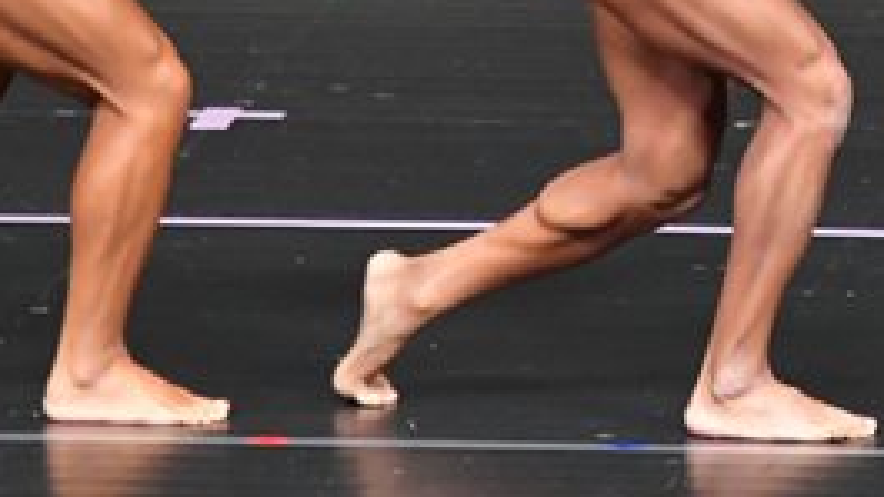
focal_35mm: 965
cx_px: 912
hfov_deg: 2.2
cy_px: -183
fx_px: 22617
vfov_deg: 1.3
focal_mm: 210
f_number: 5.6
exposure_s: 1/400
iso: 5000
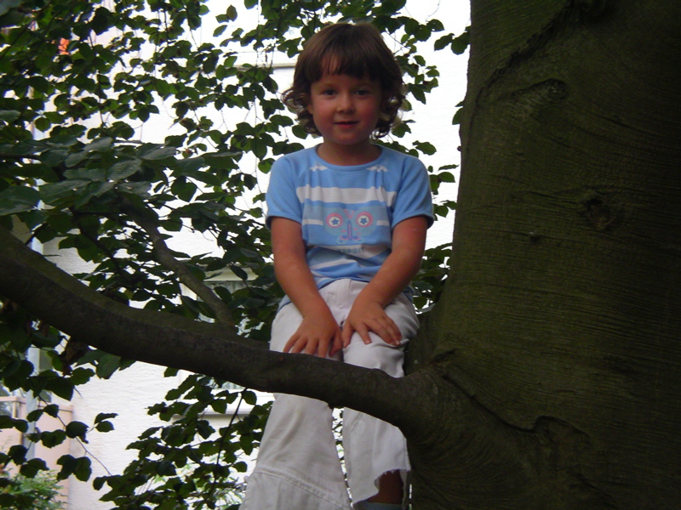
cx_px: 340
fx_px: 1692
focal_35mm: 86
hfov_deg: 22.8
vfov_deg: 17.2
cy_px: 255
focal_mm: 13.3
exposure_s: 1/60
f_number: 3.7
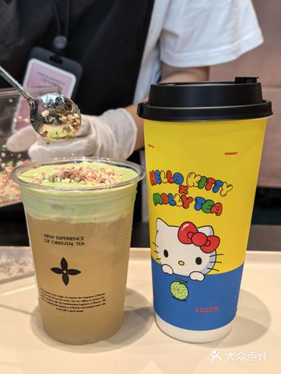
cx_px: 140
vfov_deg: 50.1
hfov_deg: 38.7
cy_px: 187
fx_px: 400
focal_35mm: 37
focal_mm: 6.98
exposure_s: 1/714
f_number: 2
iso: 250
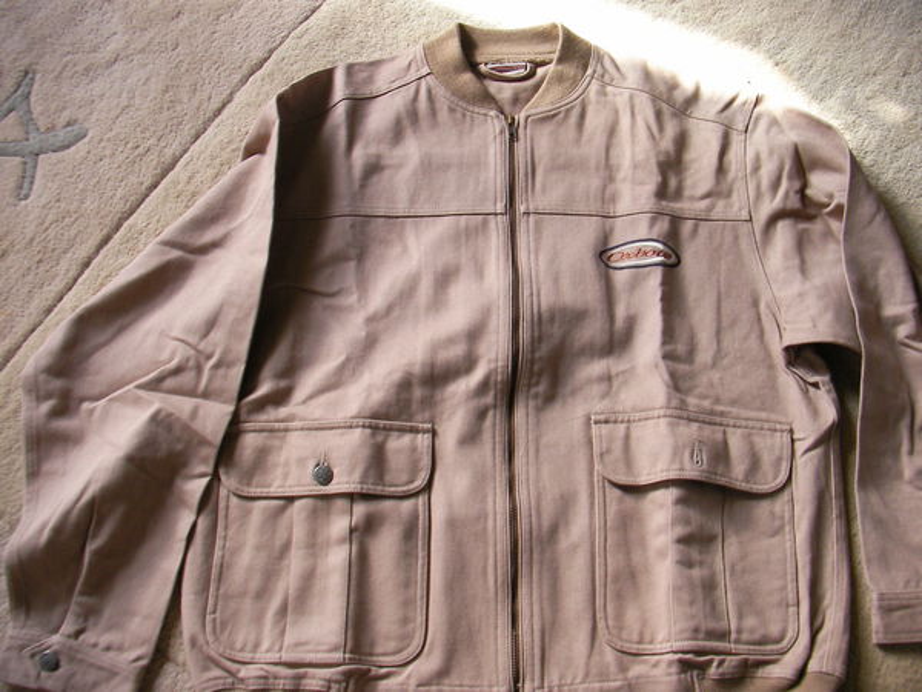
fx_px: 1092
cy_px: 346
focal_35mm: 41
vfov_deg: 35.1
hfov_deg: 45.8
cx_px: 461
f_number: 3.5
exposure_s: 1/30.2
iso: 100
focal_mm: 6.3
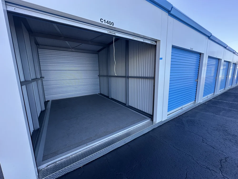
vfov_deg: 85.7
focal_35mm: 14
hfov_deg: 102.1
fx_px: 96
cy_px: 90
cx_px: 119
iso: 40
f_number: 2.2
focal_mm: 2.22
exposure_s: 1/252
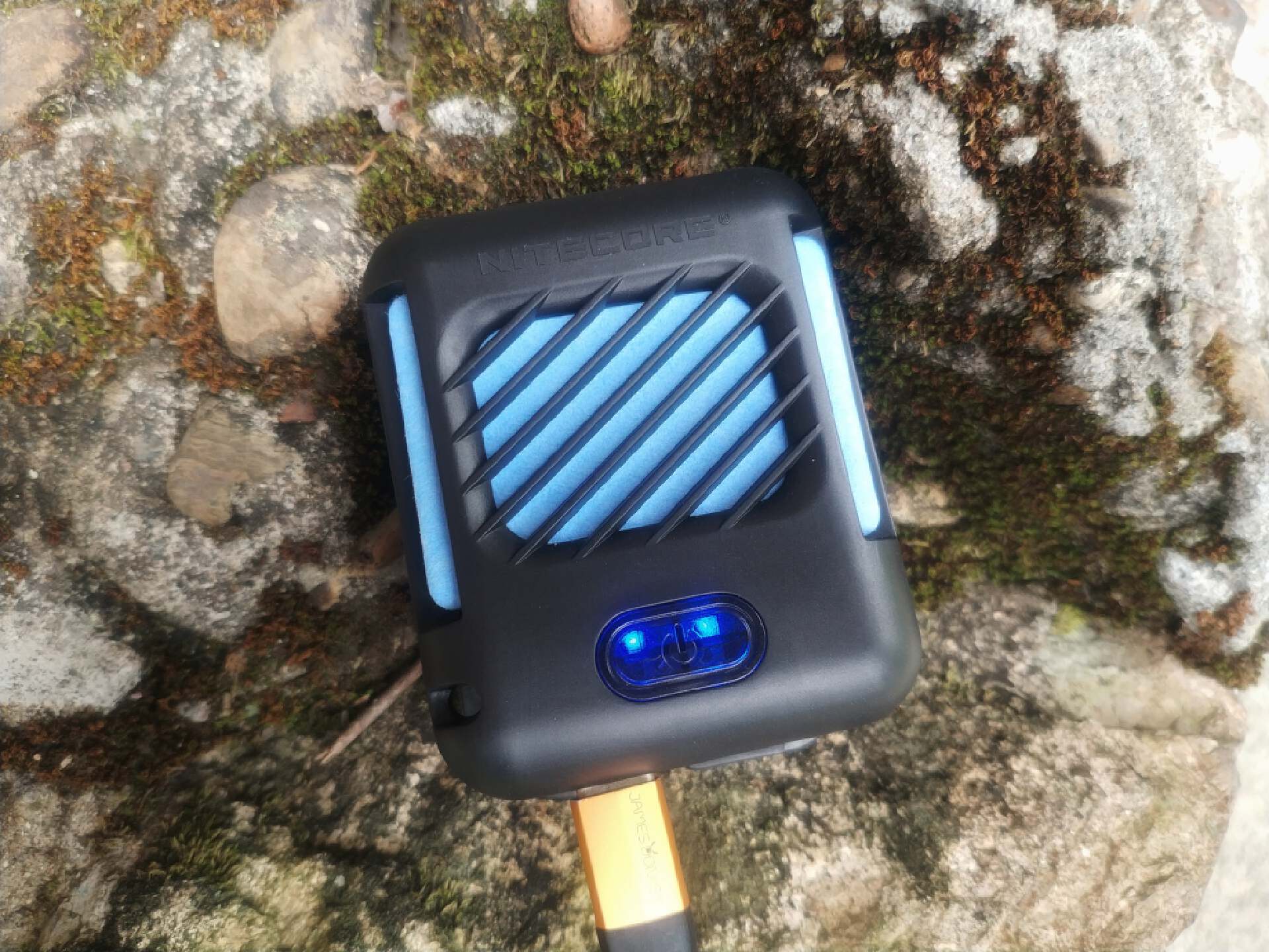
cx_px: 634
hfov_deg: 56.8
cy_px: 476
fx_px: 1173
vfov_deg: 44.2
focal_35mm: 32
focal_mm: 4.5
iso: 151
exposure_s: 1/50
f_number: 2
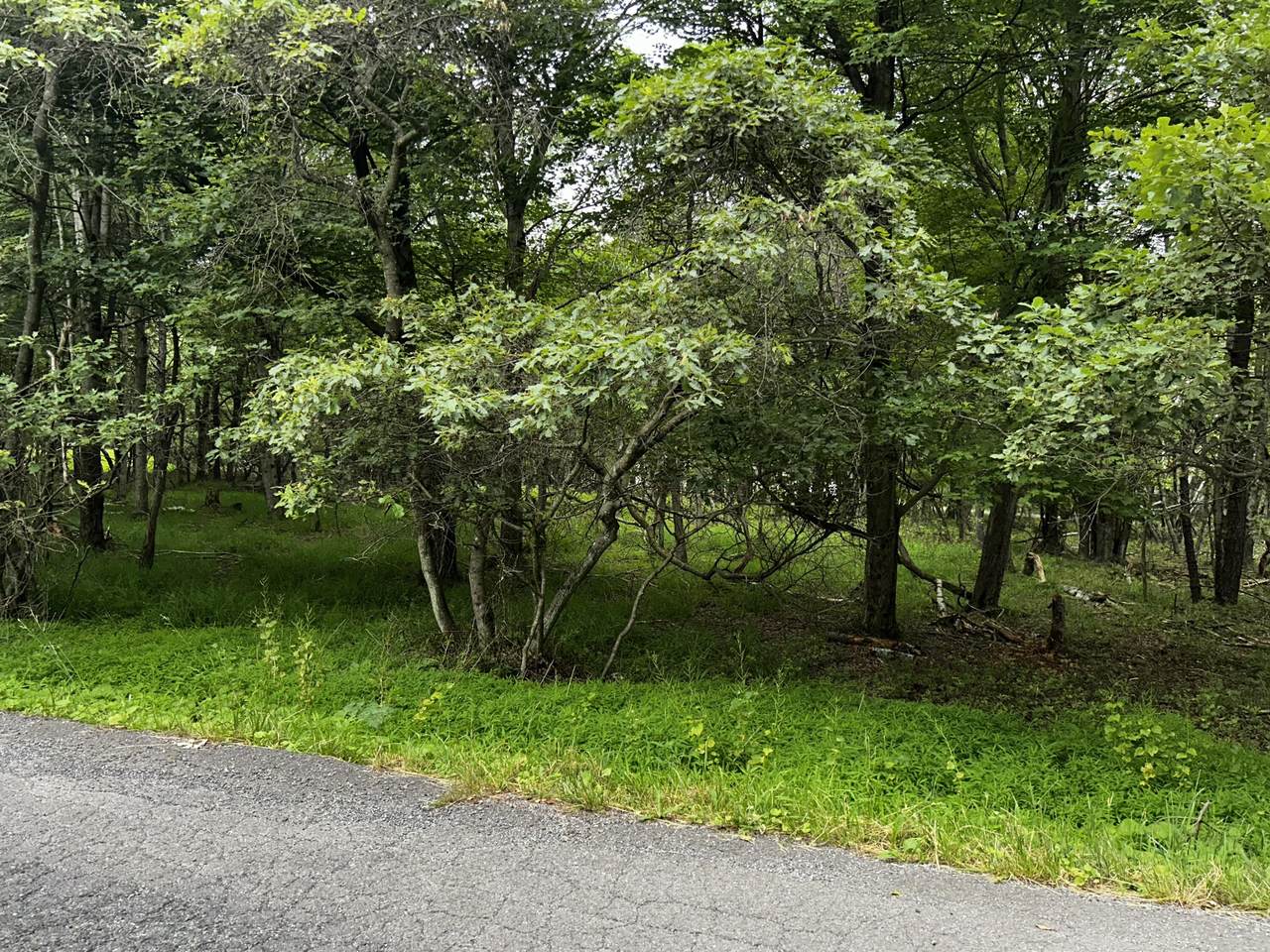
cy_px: 476
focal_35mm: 26
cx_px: 635
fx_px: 954
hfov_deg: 67.3
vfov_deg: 53.1
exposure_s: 1/105
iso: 125
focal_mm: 5.7
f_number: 1.5
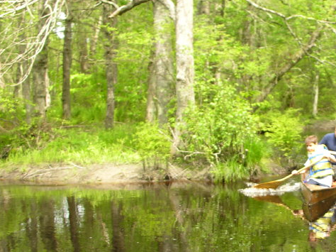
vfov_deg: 22.3
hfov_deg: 29.0
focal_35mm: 65
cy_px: 198
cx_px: 284
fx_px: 631
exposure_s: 1/125
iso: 50
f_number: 2.8
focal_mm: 8.9
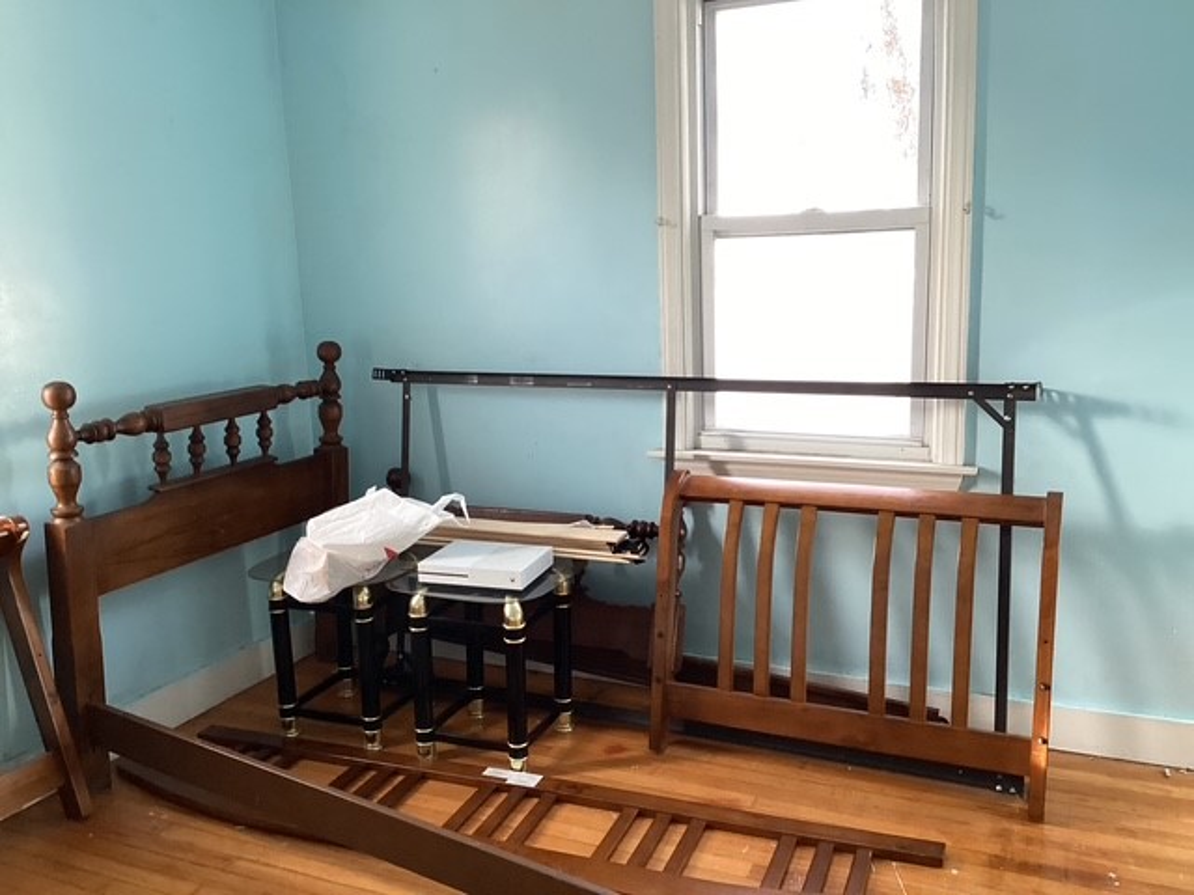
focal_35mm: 31
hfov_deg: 58.4
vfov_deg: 45.4
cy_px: 448
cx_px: 597
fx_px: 1069
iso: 125
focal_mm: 3.3
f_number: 2.4
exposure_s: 1/60
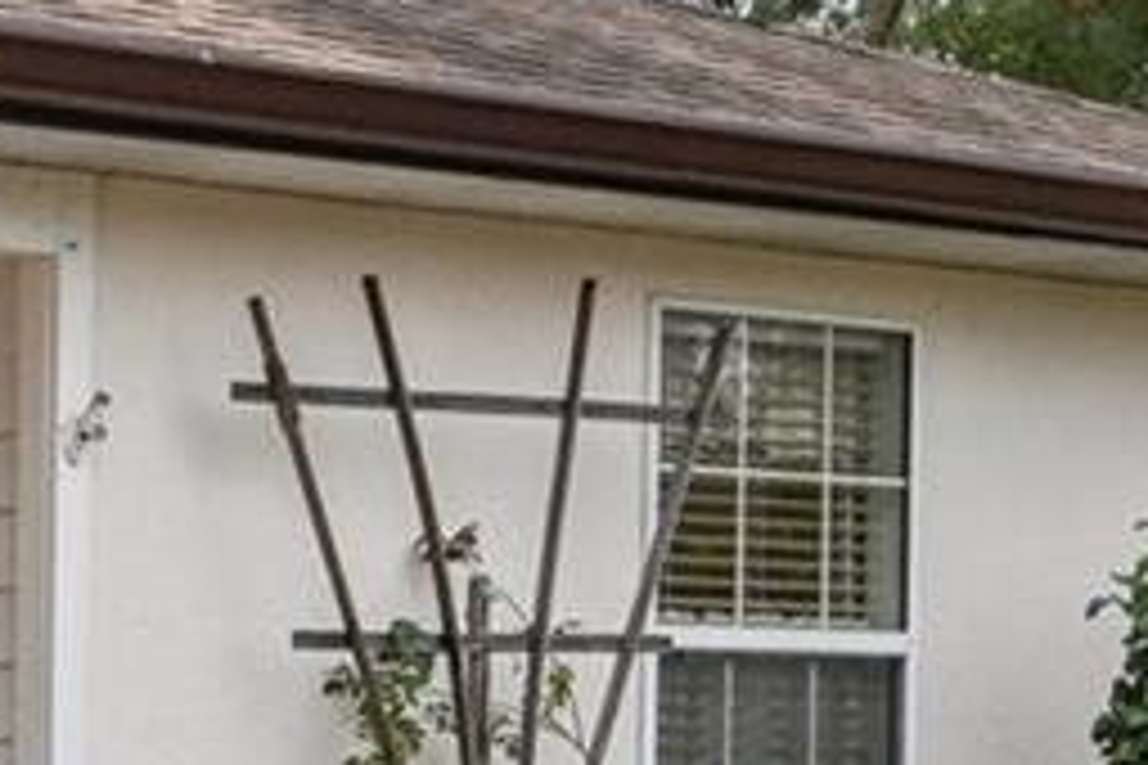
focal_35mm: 119
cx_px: -644
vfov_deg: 11.4
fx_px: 3794
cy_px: 837
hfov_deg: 15.6
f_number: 8
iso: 400
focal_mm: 19
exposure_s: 1/125
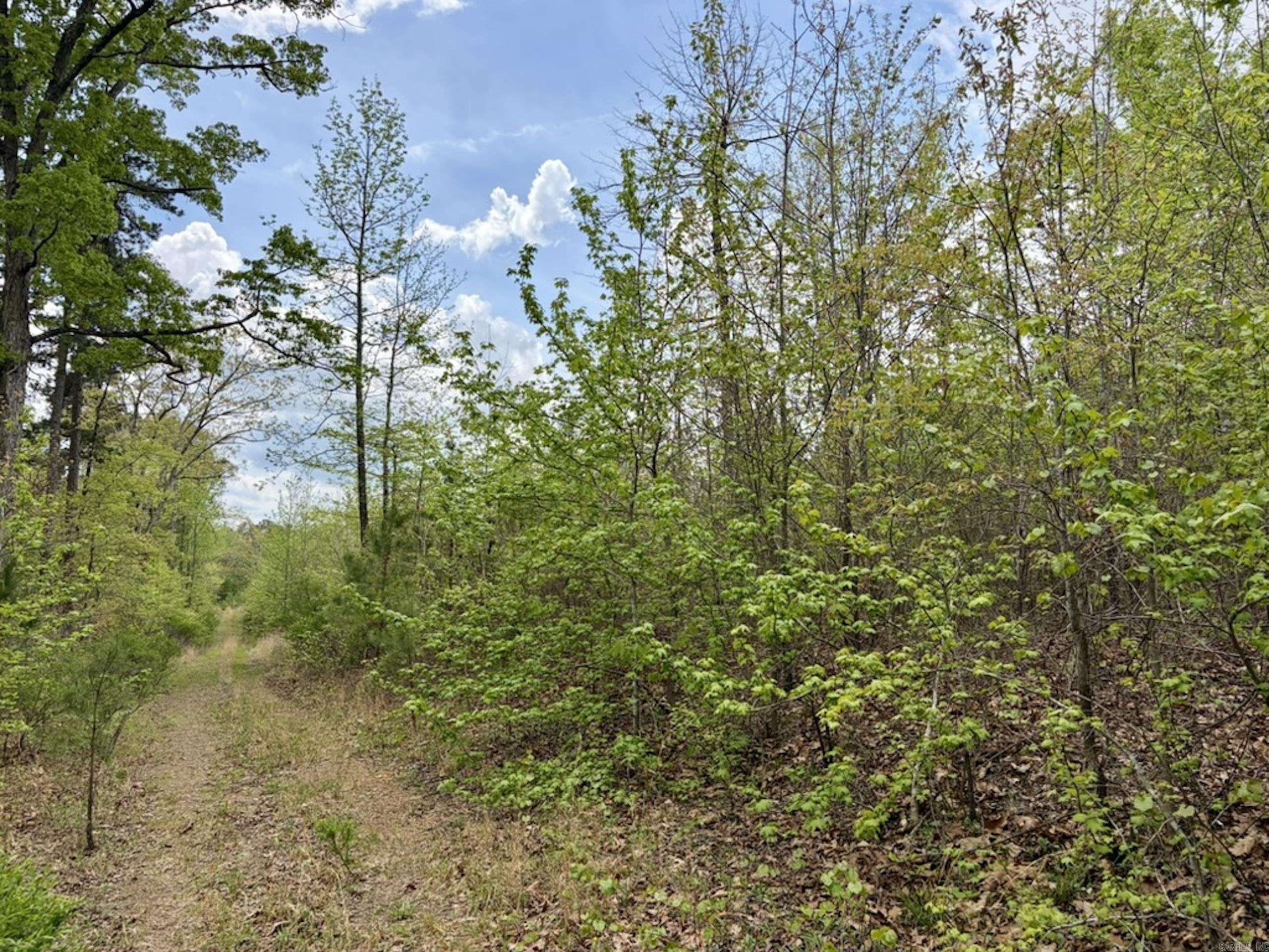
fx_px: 953
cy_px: 476
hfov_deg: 67.3
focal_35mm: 26
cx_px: 634
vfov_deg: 53.1
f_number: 1.6
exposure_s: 1/2985
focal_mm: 5.96
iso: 50
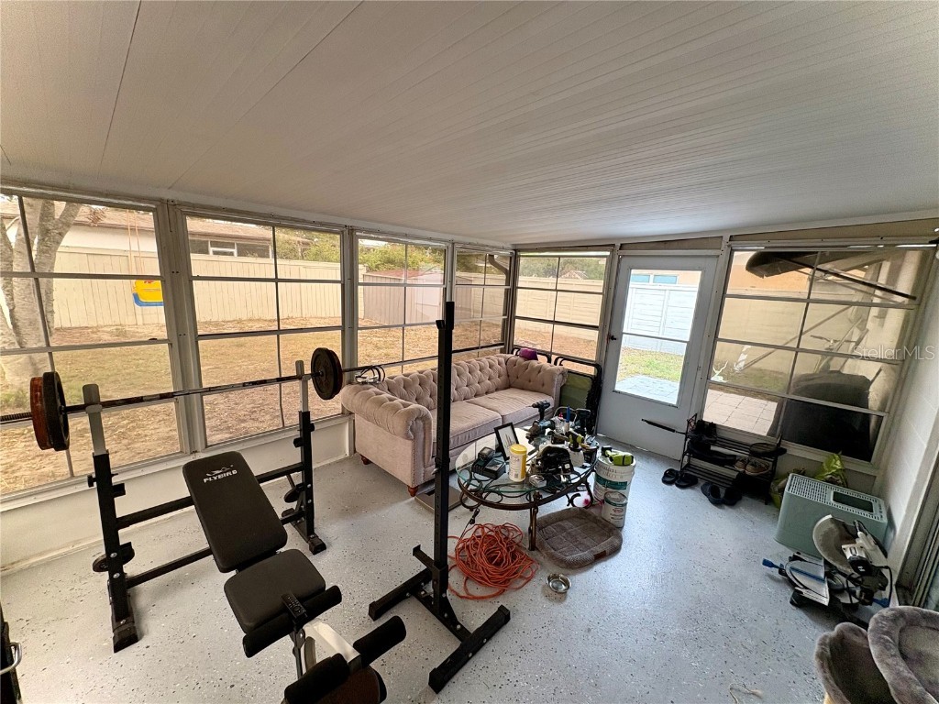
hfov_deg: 102.1
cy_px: 352
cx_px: 470
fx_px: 380
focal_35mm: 14
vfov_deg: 85.7
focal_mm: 2.22
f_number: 2.2
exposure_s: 1/99
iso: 80
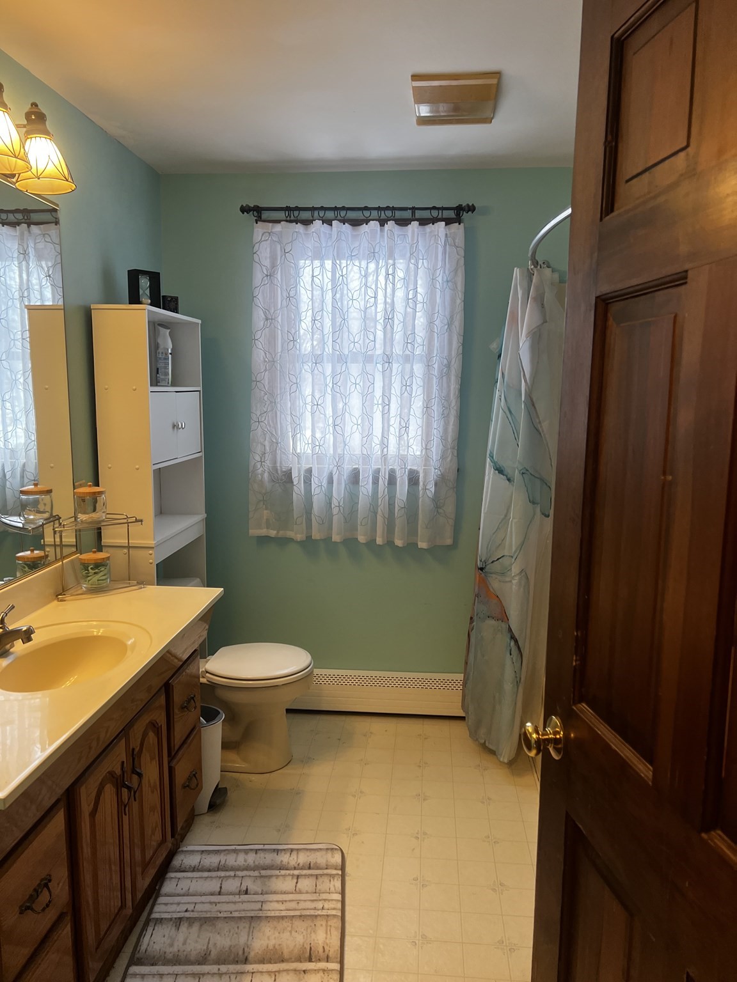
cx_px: 368
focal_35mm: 26
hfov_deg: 53.1
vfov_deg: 67.3
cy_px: 491
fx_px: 738
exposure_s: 1/120
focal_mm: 5.7
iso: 125
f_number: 1.5
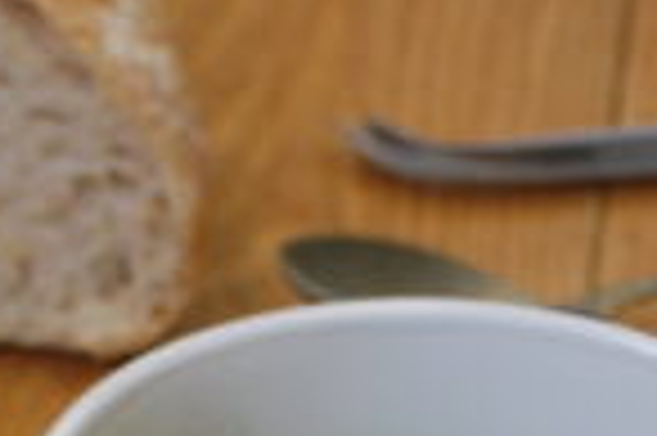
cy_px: 843
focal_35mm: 173
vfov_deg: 7.6
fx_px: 3154
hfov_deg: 11.6
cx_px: -153
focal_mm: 28
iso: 400
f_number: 4.5
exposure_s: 1/50
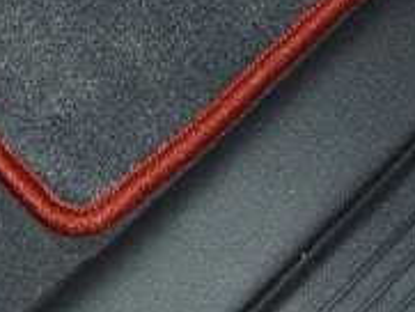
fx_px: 1907
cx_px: 23
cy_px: -241
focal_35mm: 159
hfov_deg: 12.3
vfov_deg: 9.0
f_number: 2.7
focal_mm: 6
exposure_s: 1/50
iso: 160
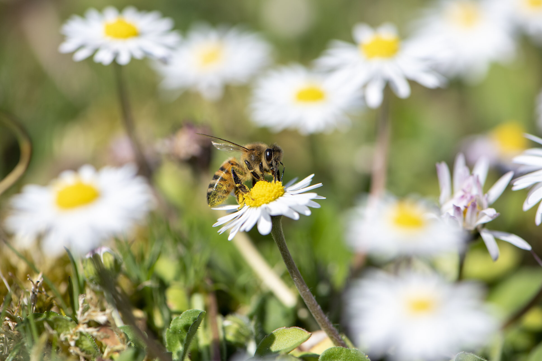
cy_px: 180
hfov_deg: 19.5
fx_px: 1581
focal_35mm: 105
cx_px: 271
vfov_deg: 13.0
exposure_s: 1/2000
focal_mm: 105
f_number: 8
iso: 360
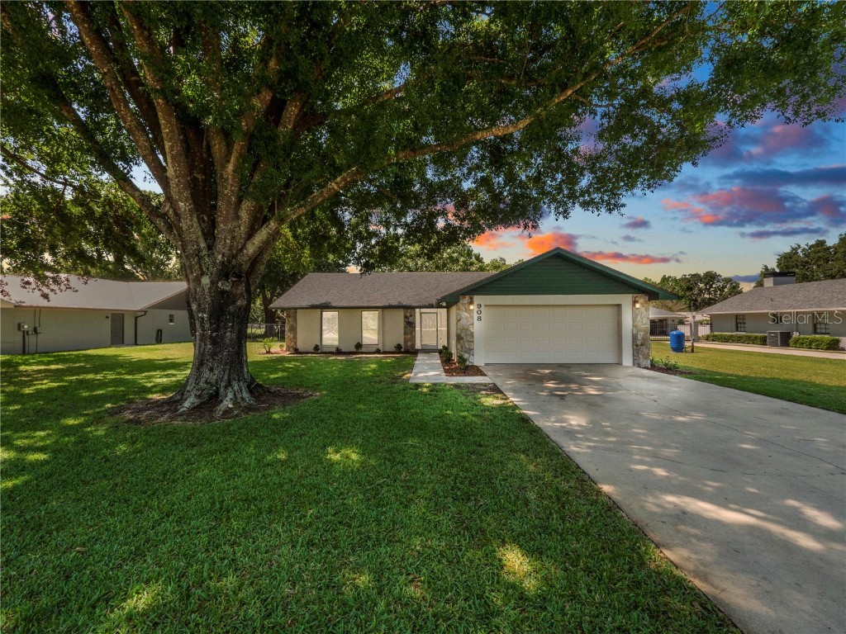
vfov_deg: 85.7
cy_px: 317
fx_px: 342
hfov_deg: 102.1
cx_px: 423
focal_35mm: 14
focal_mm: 7
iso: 250
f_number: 11
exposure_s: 1/160
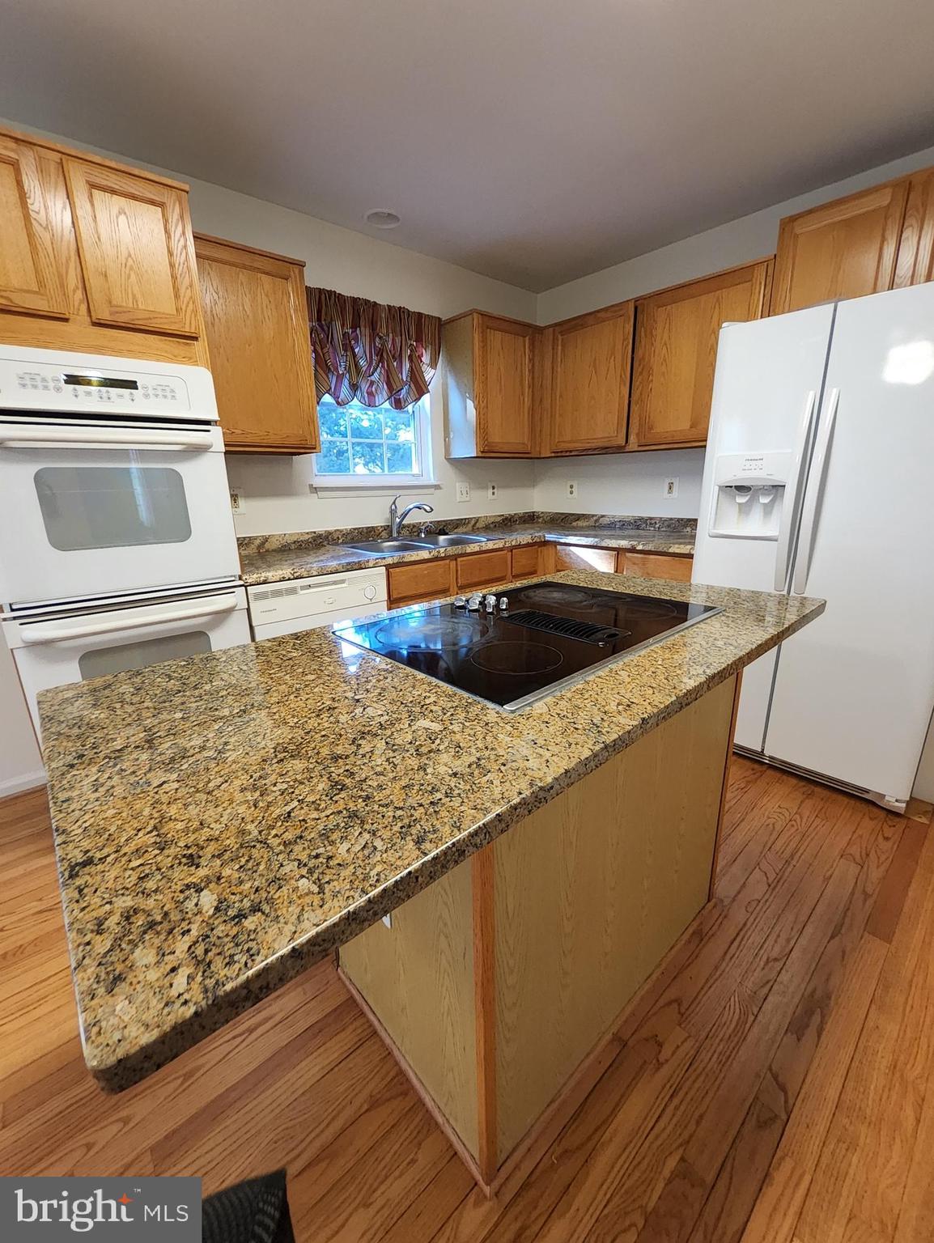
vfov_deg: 106.1
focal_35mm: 13
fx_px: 467
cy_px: 622
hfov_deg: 90.0
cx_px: 467
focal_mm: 1.13
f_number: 2.2
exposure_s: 1/60
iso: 200
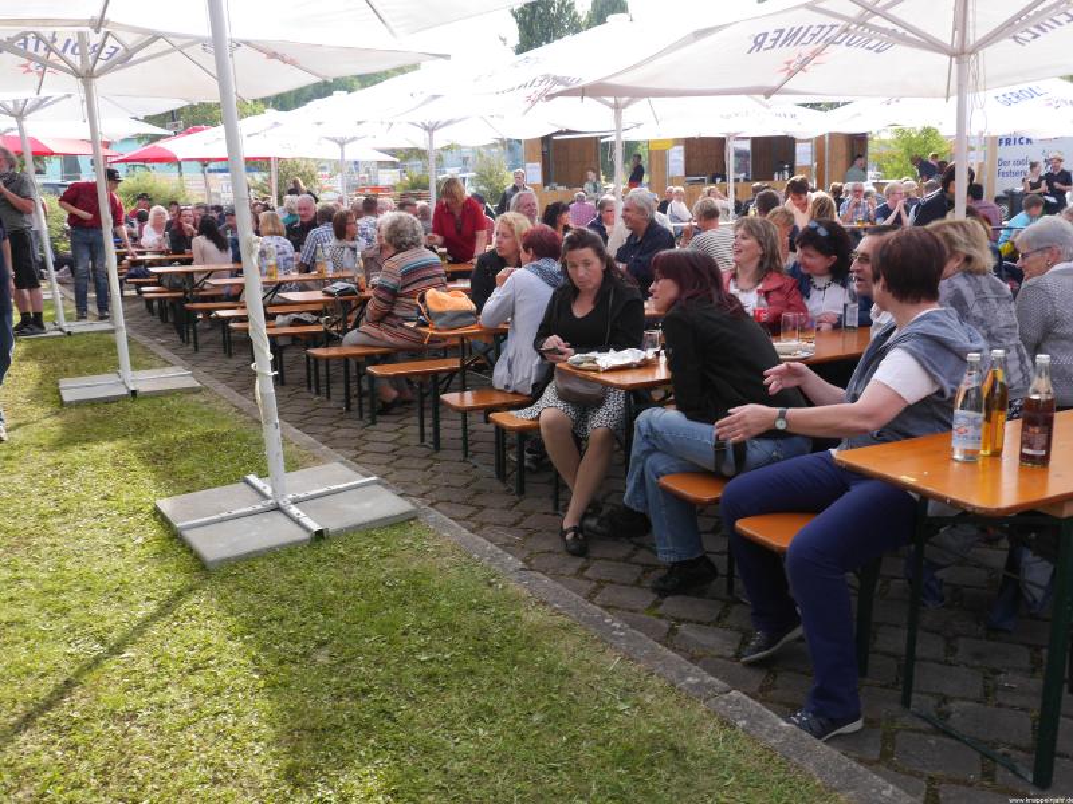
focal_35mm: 30
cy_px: 402
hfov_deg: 60.0
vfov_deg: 46.8
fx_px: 930
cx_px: 536
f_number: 5
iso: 200
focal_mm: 15
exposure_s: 1/125
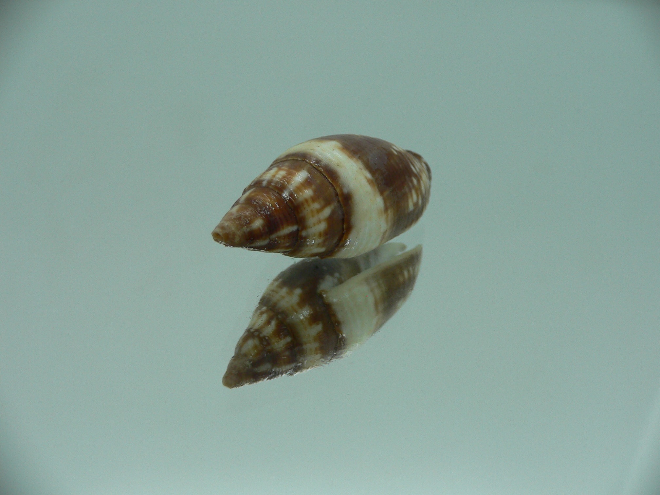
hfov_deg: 52.6
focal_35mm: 35
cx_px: 330
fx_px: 667
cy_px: 248
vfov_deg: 40.7
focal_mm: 4.6
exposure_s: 1/60
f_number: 2.8
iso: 80
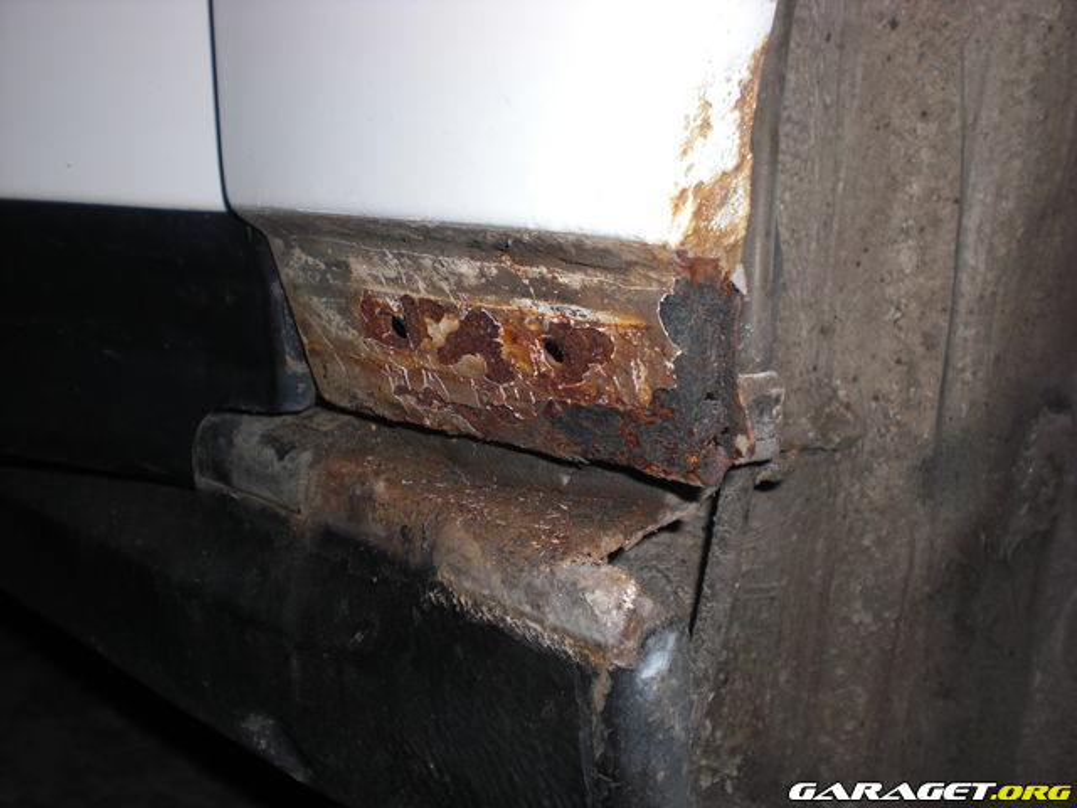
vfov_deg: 37.7
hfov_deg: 49.0
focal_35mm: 38
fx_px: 1182
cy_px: 404
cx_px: 538
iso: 64
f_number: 3.1
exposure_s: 1/60
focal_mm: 6.3
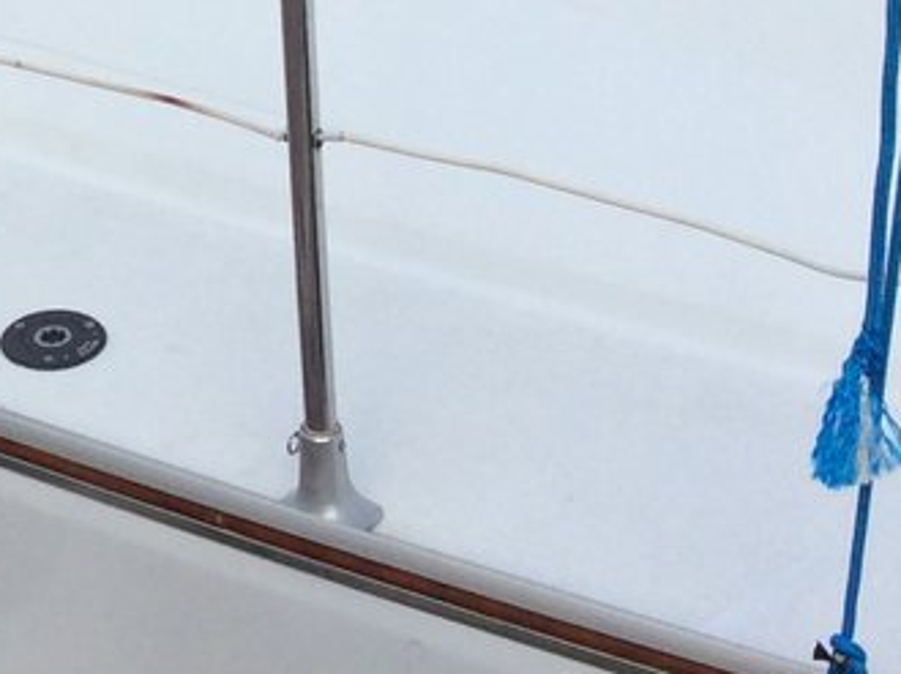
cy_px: -311
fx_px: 3225
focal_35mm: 124
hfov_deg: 15.4
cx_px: -169
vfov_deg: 11.5
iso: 32
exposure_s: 1/724
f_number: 2.4
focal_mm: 3.3
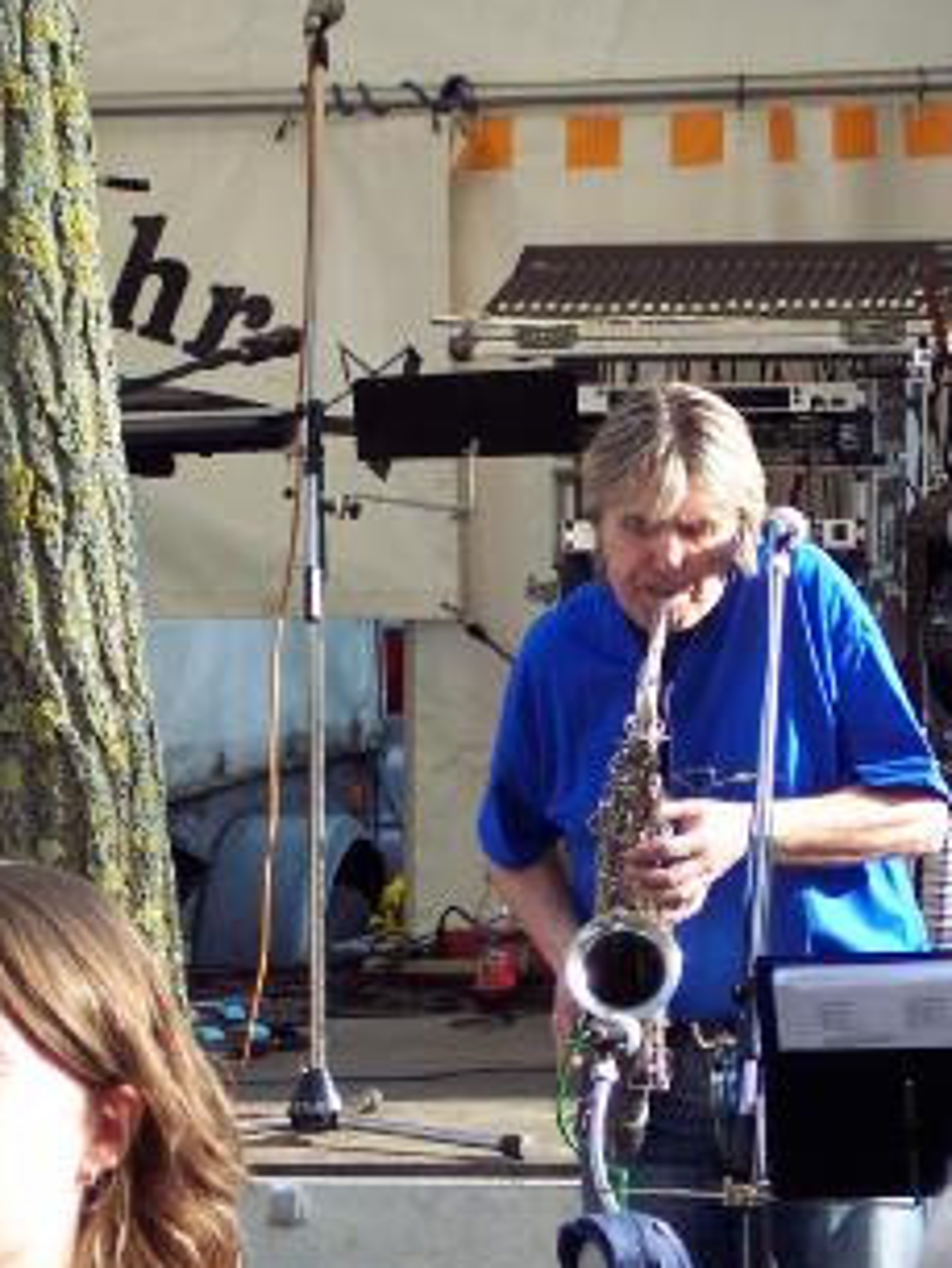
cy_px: 894
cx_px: 605
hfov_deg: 7.7
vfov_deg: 10.3
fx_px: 7036
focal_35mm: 192
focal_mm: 24
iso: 100
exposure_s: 1/125
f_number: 4.8
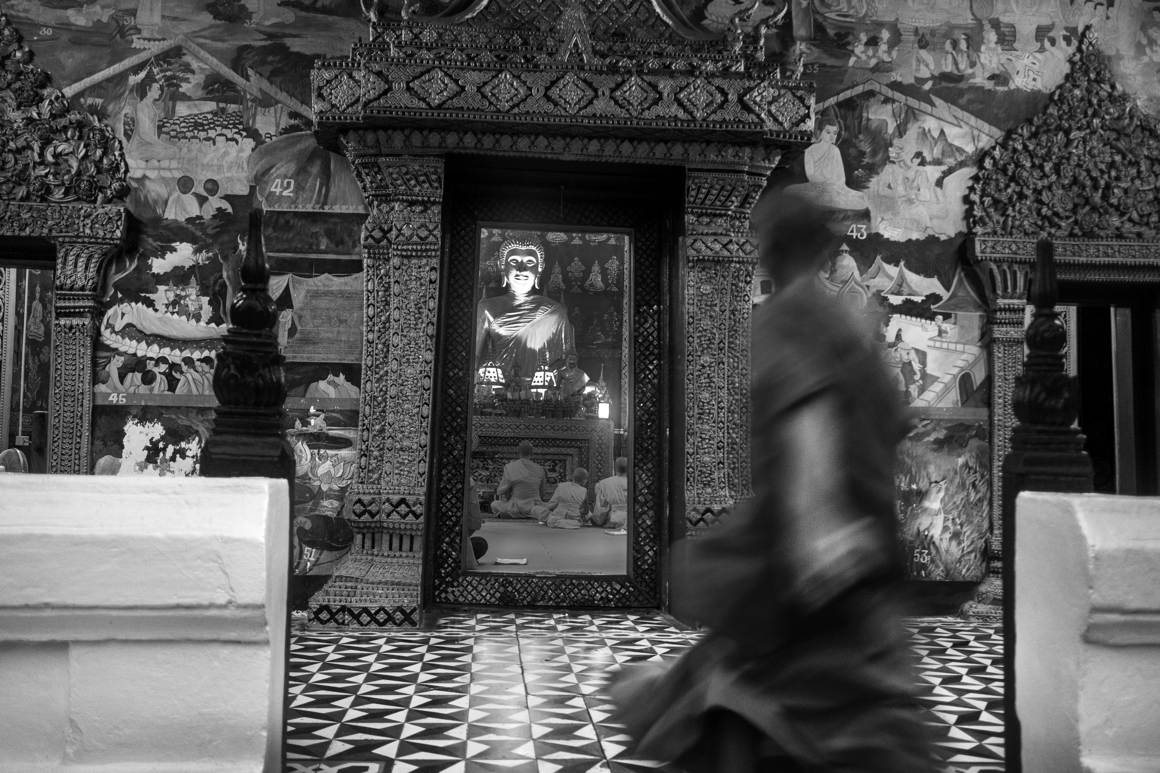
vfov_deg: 37.9
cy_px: 386
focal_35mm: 35
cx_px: 580
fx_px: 1128
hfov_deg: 54.4
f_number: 2.2
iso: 800
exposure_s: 1/15
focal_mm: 23
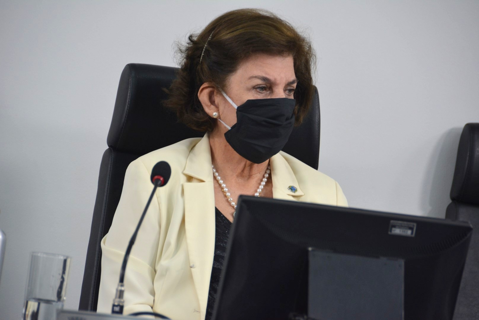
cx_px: 240
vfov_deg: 4.6
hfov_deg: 6.9
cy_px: 160
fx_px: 3994
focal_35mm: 300
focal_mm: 200
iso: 800
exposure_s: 1/125
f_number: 5.6
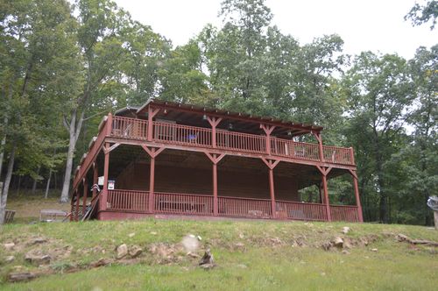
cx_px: 219
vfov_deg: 43.5
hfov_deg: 62.0
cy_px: 146
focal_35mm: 30
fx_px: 365
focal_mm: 20
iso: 160
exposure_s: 1/125
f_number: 4
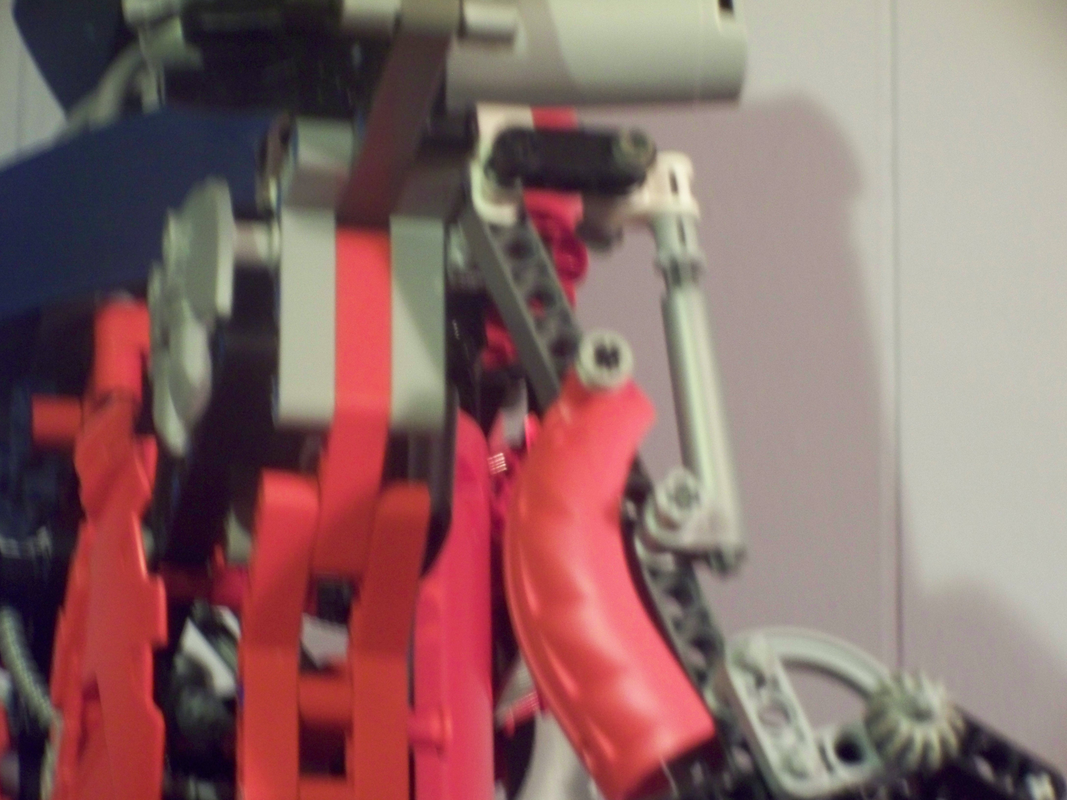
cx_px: 534
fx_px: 5394
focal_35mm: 175
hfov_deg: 11.3
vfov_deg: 8.5
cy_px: 400
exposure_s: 1/2
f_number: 5.1
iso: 400
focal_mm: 37.7
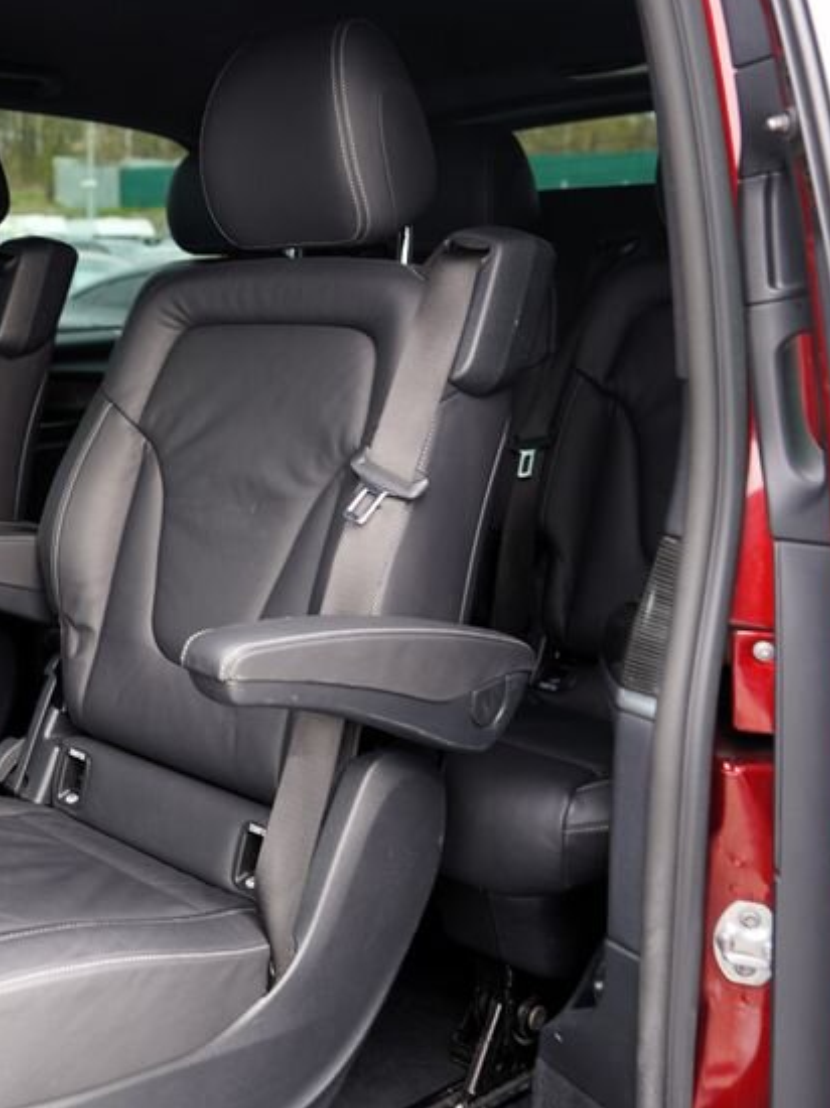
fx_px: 1376
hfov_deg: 30.5
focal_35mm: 43
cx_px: -52
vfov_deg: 43.8
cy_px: 509
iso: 100
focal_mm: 24
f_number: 3.5
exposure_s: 1/50
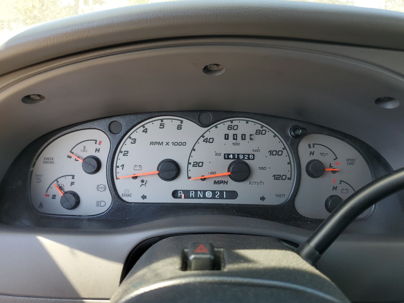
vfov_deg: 51.4
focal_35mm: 27
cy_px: 151
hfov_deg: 65.3
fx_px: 315
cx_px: 198
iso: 50
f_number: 1.5
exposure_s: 1/143
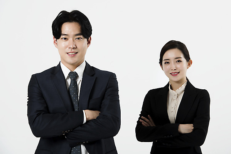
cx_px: 116
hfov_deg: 15.8
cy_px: 77
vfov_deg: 10.6
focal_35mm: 130
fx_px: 835
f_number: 8
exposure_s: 1/125
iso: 64
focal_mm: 130
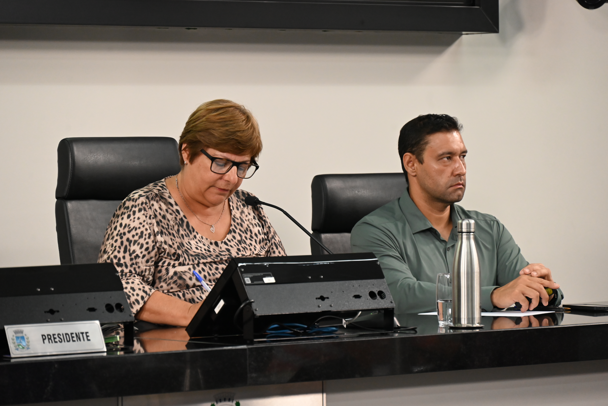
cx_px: 304
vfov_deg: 7.9
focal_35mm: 175
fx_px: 2957
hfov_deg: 11.7
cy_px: 203
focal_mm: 175
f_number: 6.3
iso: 3200
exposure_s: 1/200
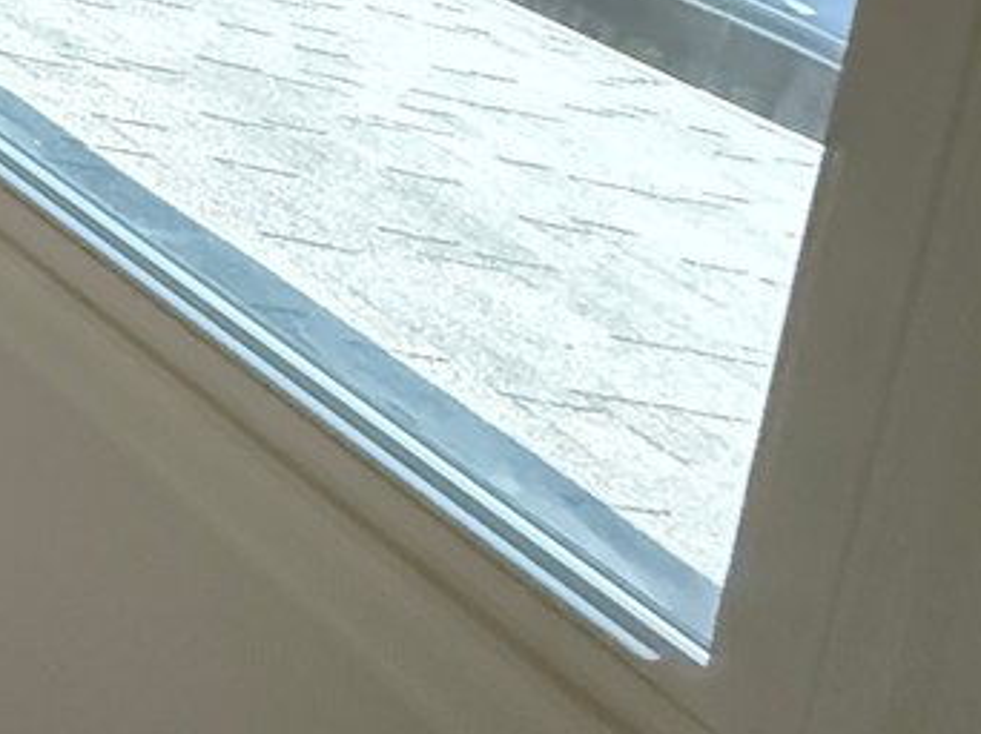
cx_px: -1051
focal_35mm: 62
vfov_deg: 19.2
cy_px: -506
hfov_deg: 18.3
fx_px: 1756
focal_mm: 2.22
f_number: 2.2
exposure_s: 1/46
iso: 1600
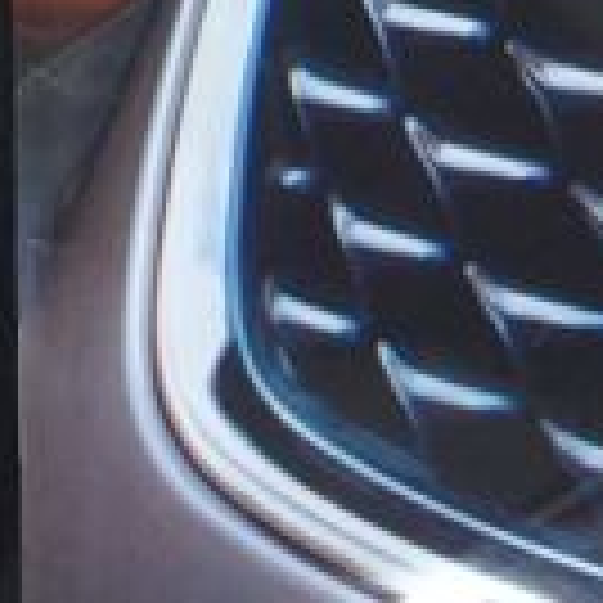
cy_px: -709
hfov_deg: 9.5
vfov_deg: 8.9
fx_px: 3587
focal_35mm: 182
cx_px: -50
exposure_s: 1/60
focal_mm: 10.4
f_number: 2.8
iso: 125
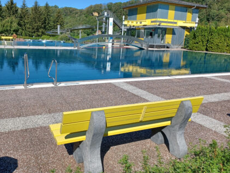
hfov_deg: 59.5
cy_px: 72
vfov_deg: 46.6
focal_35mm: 30
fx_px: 199
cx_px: 93
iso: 32
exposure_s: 1/610
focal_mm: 4.6
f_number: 1.8
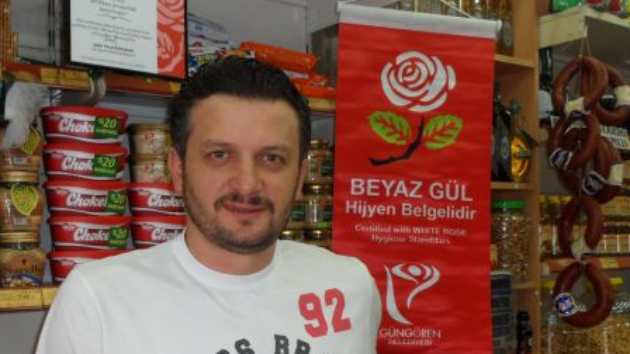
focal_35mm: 42
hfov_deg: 48.3
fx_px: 702
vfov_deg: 28.0
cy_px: 257
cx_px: 325
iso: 200
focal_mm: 4.9
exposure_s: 1/45
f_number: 3.5
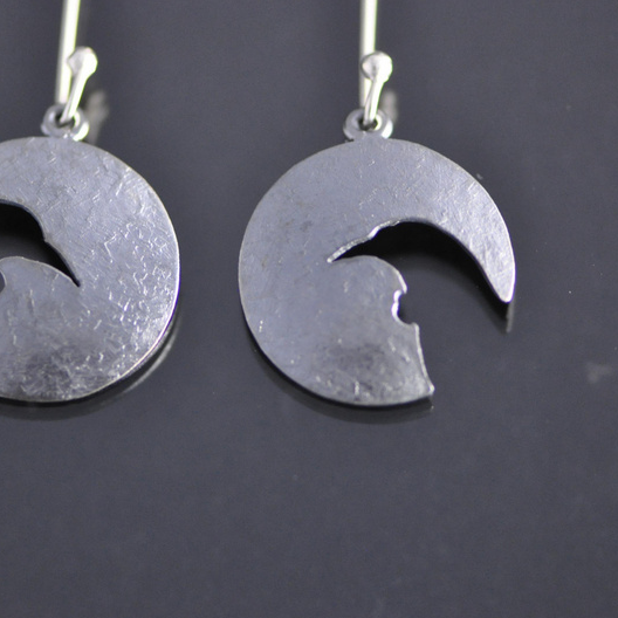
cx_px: 164
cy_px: 310
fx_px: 4093
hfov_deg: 8.6
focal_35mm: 203
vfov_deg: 8.6
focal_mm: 105
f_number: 3.2
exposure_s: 1/15
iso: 1600
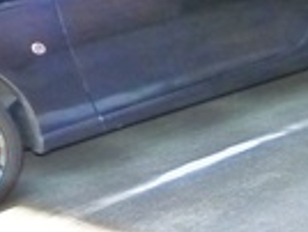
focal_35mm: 125
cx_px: 795
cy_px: 291
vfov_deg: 11.6
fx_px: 1114
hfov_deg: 11.9
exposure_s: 1/200
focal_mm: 5.1
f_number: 2.8
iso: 400
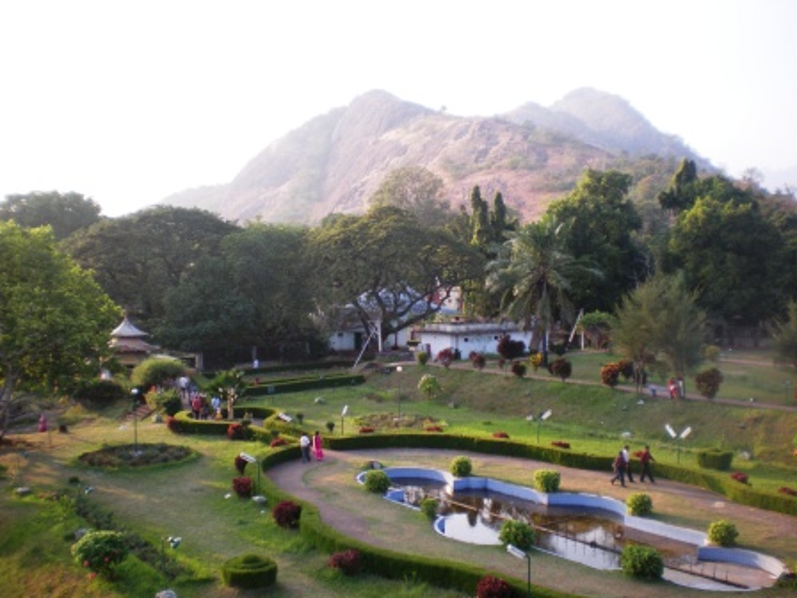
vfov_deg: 37.7
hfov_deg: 49.0
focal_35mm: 38
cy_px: 299
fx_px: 875
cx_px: 398
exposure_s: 1/145
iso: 64
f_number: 3.1
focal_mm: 6.3
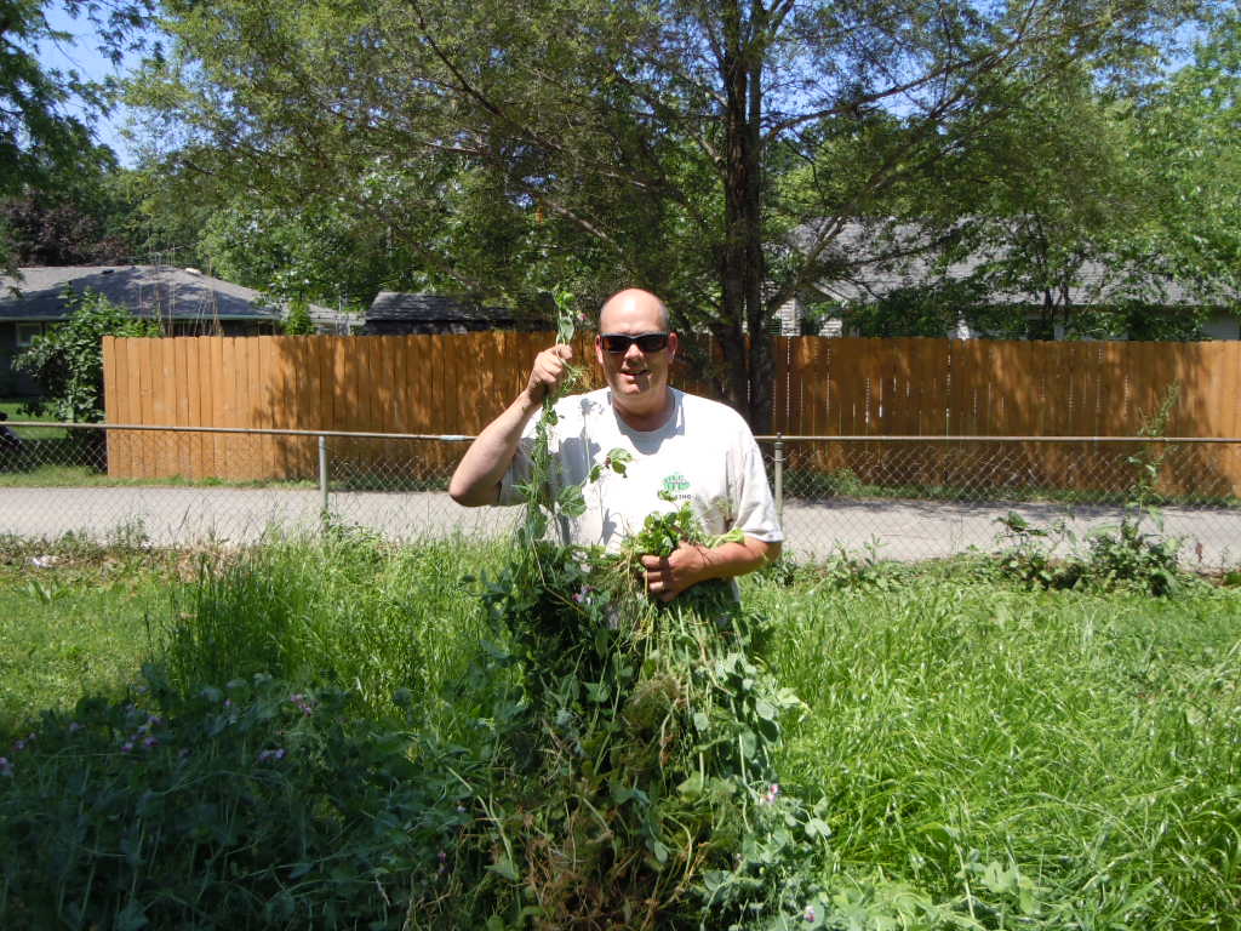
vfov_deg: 46.8
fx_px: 1076
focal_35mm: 30
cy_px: 466
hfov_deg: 60.0
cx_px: 620
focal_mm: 5.4
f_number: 3.5
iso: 100
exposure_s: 1/500
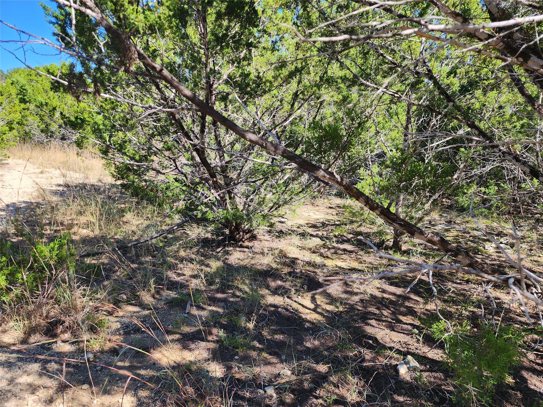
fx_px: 361
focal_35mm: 23
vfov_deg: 58.9
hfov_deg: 73.9
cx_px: 272
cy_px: 204
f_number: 1.8
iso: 12
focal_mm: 6.4
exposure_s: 1/271
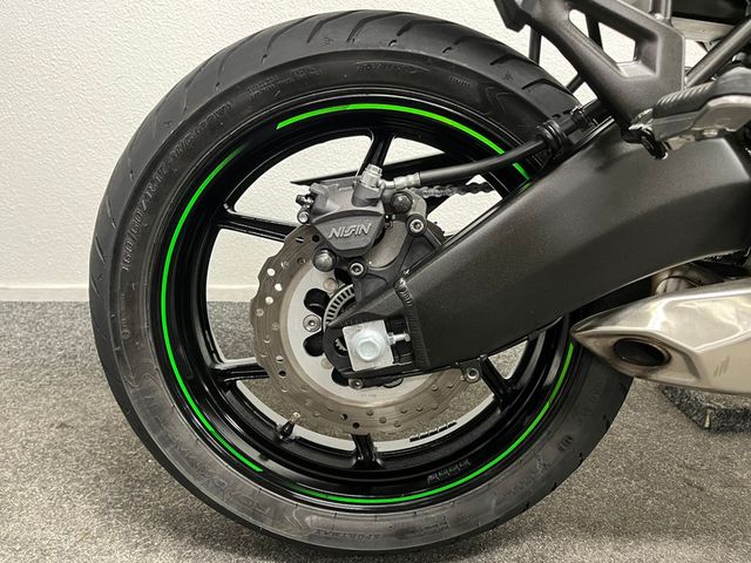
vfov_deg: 53.1
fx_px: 564
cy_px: 282
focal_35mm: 26
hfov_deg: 67.3
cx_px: 376
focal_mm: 5.1
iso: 500
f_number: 1.6
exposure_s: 1/33
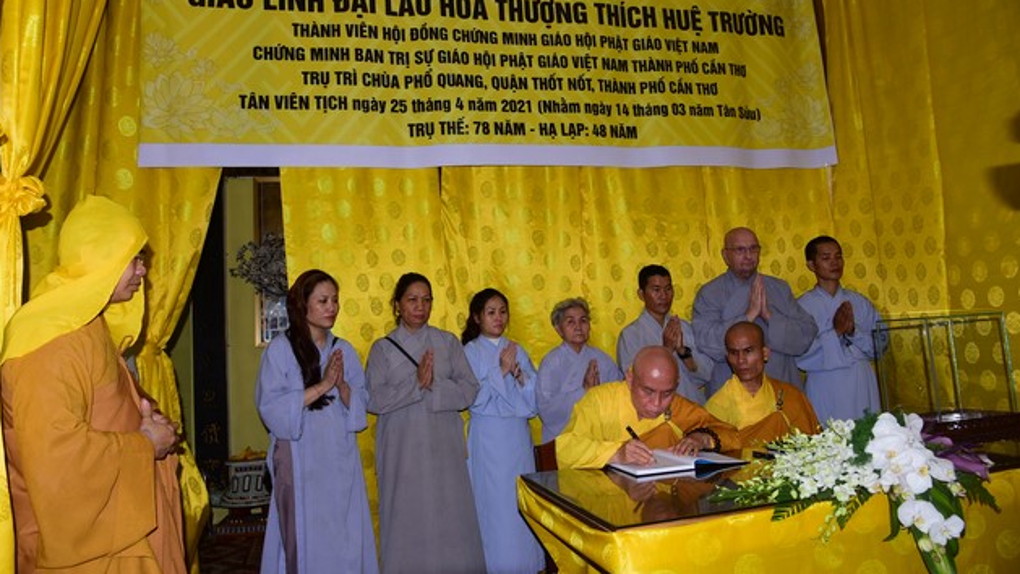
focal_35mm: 26
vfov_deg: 44.2
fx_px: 703
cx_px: 495
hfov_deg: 71.9
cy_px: 238
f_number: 5
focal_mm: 24
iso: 400
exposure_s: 1/40
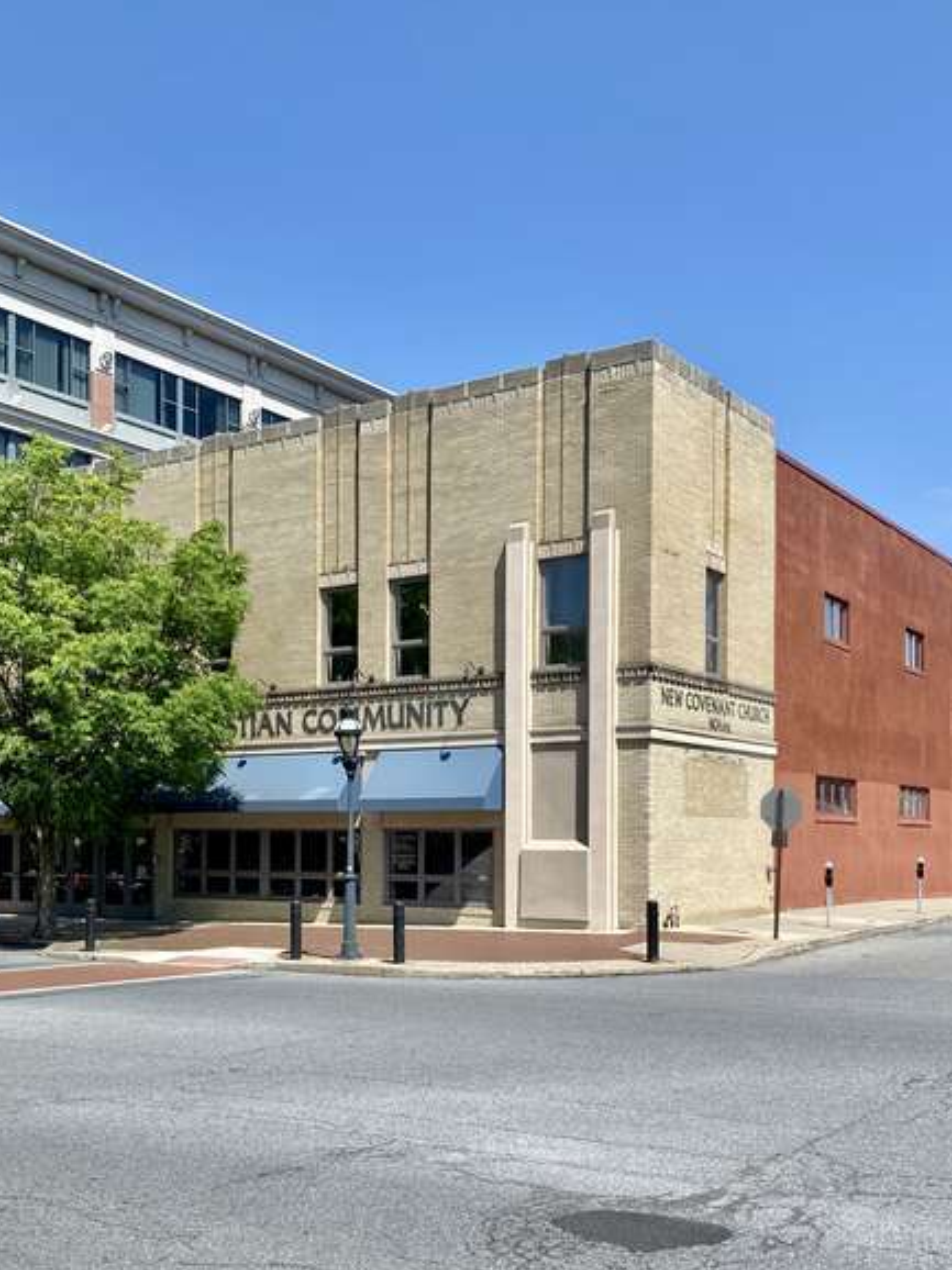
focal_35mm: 36
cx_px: 396
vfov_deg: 50.8
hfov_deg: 39.5
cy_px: 802
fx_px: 1321
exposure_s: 1/2571
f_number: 1.8
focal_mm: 4.25
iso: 32
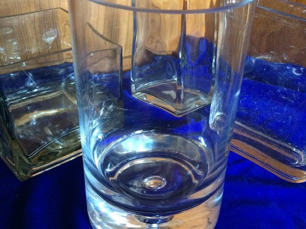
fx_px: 362
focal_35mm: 41
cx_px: 168
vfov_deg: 35.1
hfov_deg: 45.7
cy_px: 110
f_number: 2.2
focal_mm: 4.12
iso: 320
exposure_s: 1/15
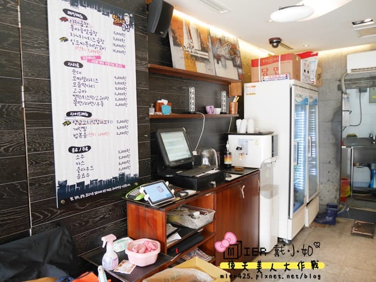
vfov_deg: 53.1
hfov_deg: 67.3
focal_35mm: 26
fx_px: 283
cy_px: 141
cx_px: 188
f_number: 3.6
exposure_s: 1/60
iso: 800
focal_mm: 13
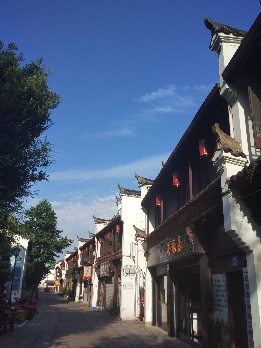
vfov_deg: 58.4
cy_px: 171
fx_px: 312
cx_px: 126
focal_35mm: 31
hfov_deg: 45.4
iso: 100
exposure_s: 1/1442
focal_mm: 4.12
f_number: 2
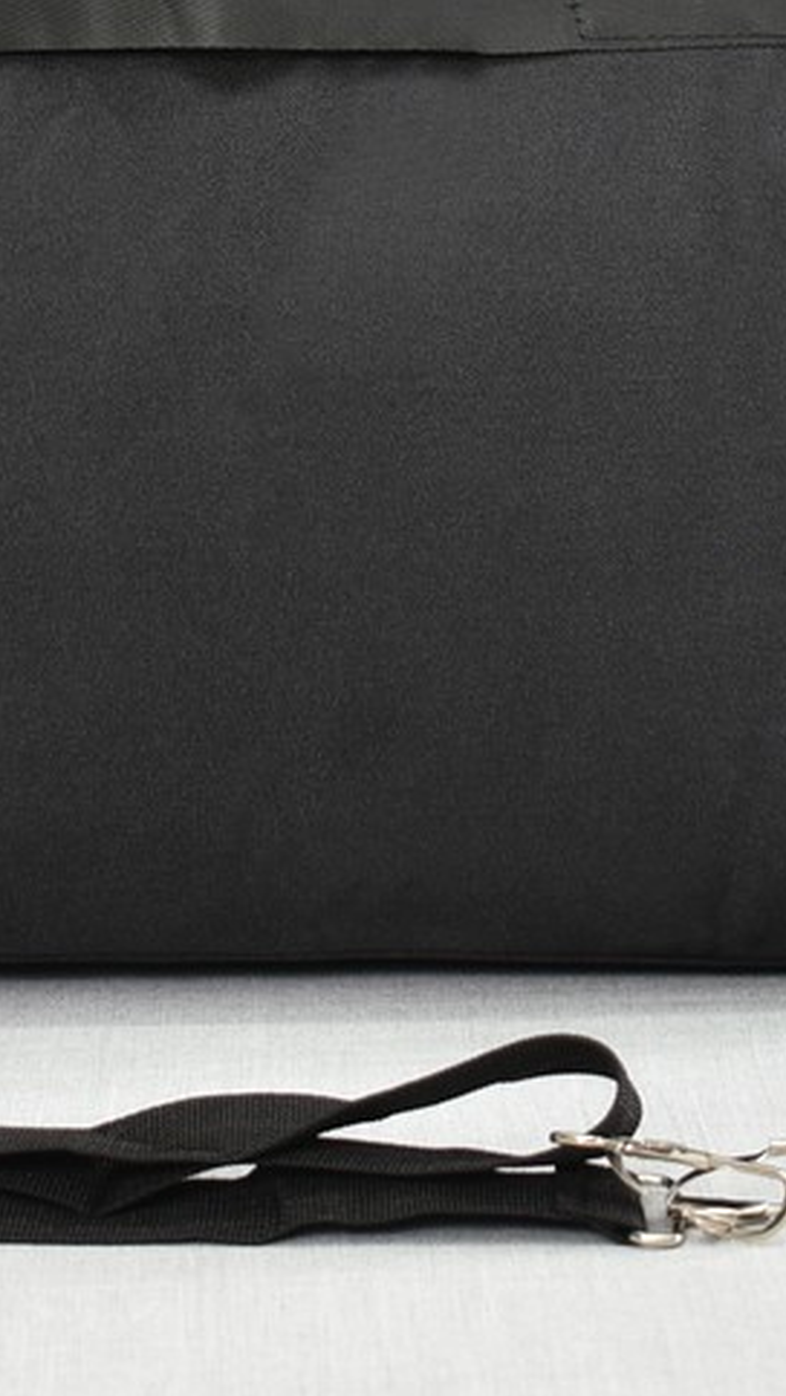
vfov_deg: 14.2
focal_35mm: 150
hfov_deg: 8.1
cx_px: 66
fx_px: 5553
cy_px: 191
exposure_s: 1/4
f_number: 4.8
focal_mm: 36
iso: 100
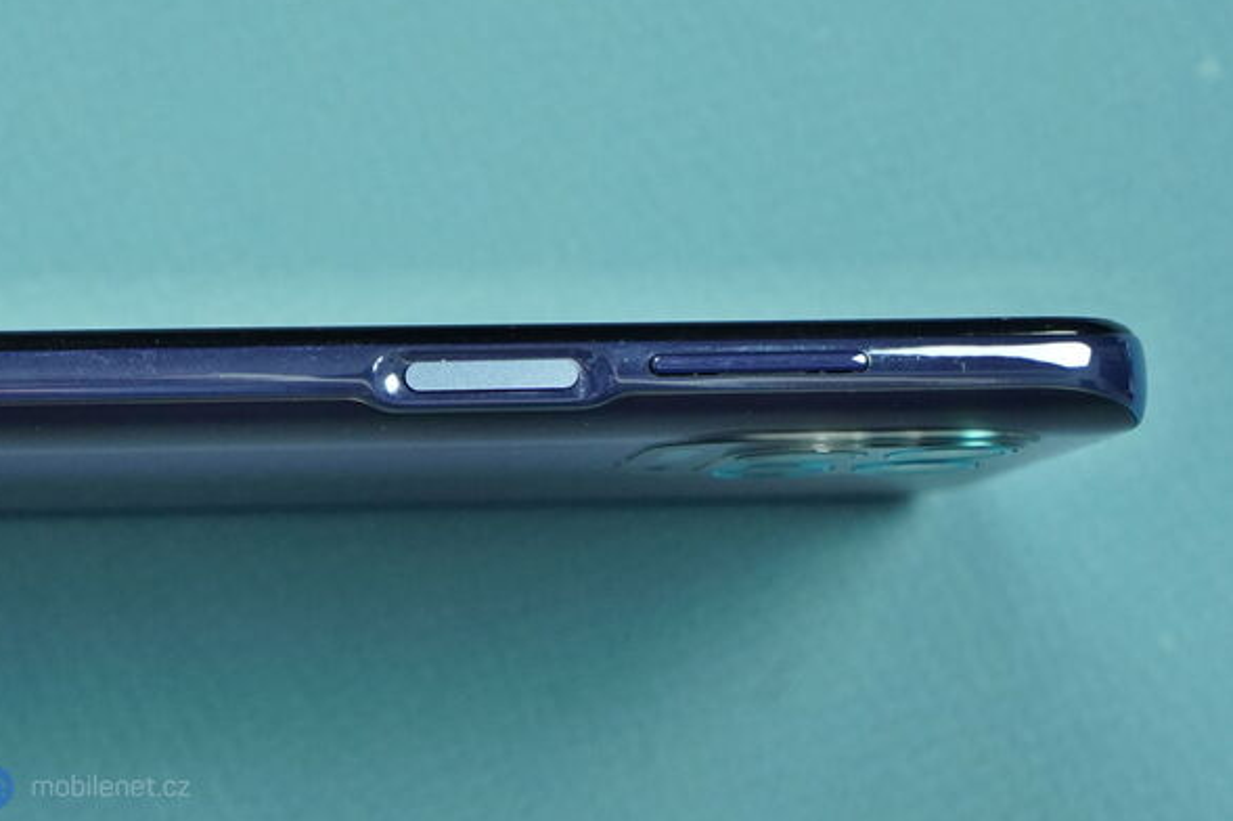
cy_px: 399
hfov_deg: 27.7
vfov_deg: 18.6
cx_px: 595
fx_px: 2499
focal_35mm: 73
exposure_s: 1/200
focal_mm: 70
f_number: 8
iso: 2500
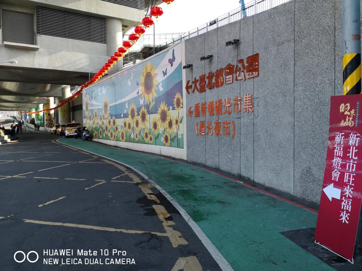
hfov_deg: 65.3
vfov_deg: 51.4
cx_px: 181
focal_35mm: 27
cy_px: 136
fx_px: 282
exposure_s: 1/419
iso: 50
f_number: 1.6
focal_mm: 3.95
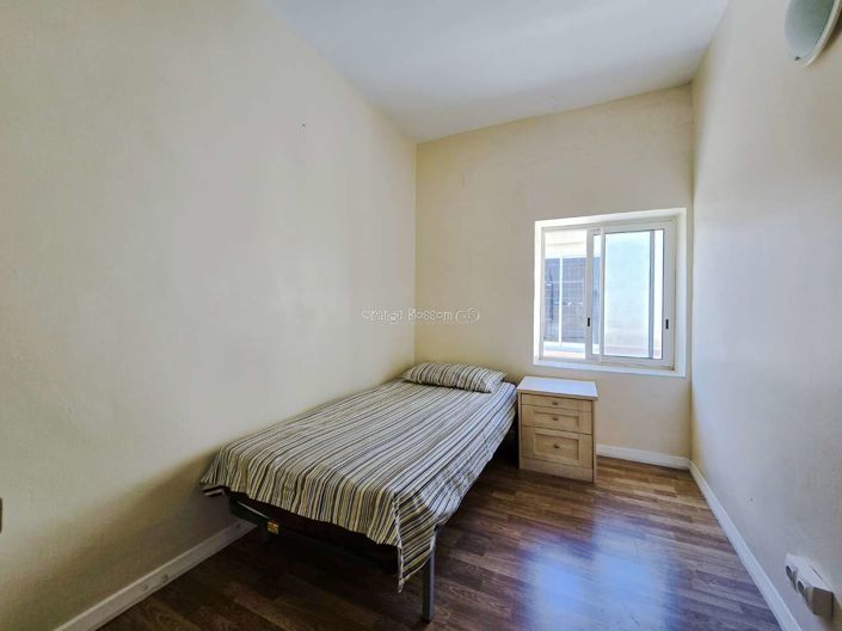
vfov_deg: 89.9
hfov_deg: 106.2
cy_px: 316
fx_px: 316
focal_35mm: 13
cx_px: 421
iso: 50
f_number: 2.2
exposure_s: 1/114
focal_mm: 2.2
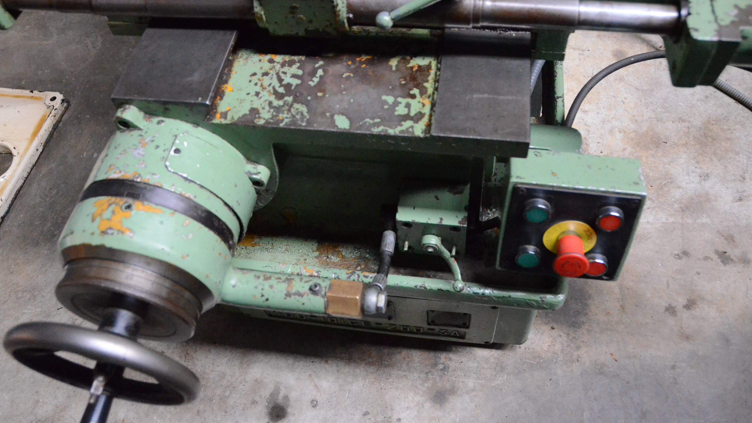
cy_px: 173
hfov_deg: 61.0
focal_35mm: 32
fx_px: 638
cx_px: 378
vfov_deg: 36.6
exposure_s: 1/250
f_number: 3.5
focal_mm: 20
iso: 6400
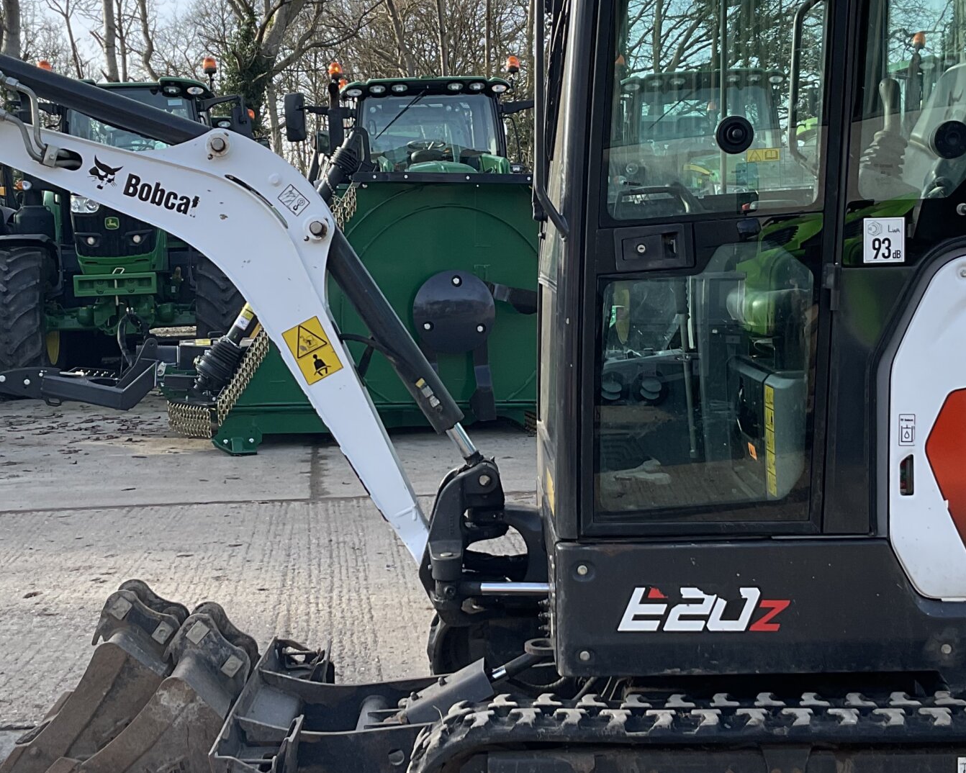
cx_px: 460
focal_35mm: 54
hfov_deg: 34.7
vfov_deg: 28.1
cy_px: 351
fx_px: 1544
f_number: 1.8
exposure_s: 1/461
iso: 16
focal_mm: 3
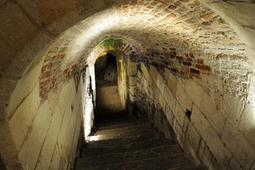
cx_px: 128
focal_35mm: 32
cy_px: 85
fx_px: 227
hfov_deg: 58.7
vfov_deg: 41.1
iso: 800
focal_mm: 32
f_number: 8
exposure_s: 1/3.33
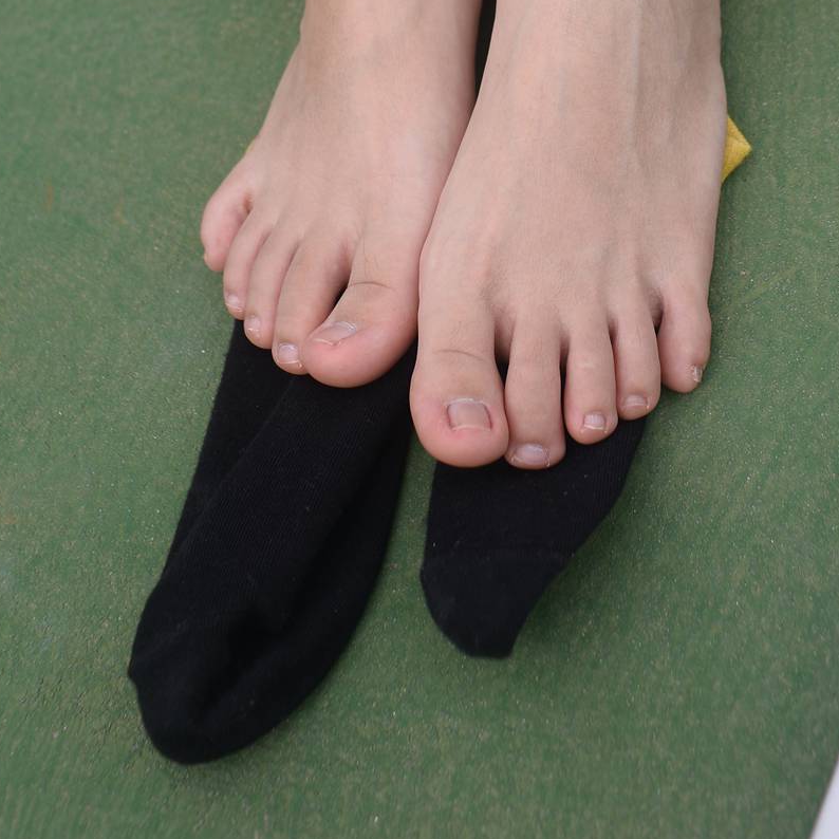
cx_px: 553
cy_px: -138
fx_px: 2002
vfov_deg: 22.1
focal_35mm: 73
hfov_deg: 23.6
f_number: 5.6
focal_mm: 35
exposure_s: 1/800
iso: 100
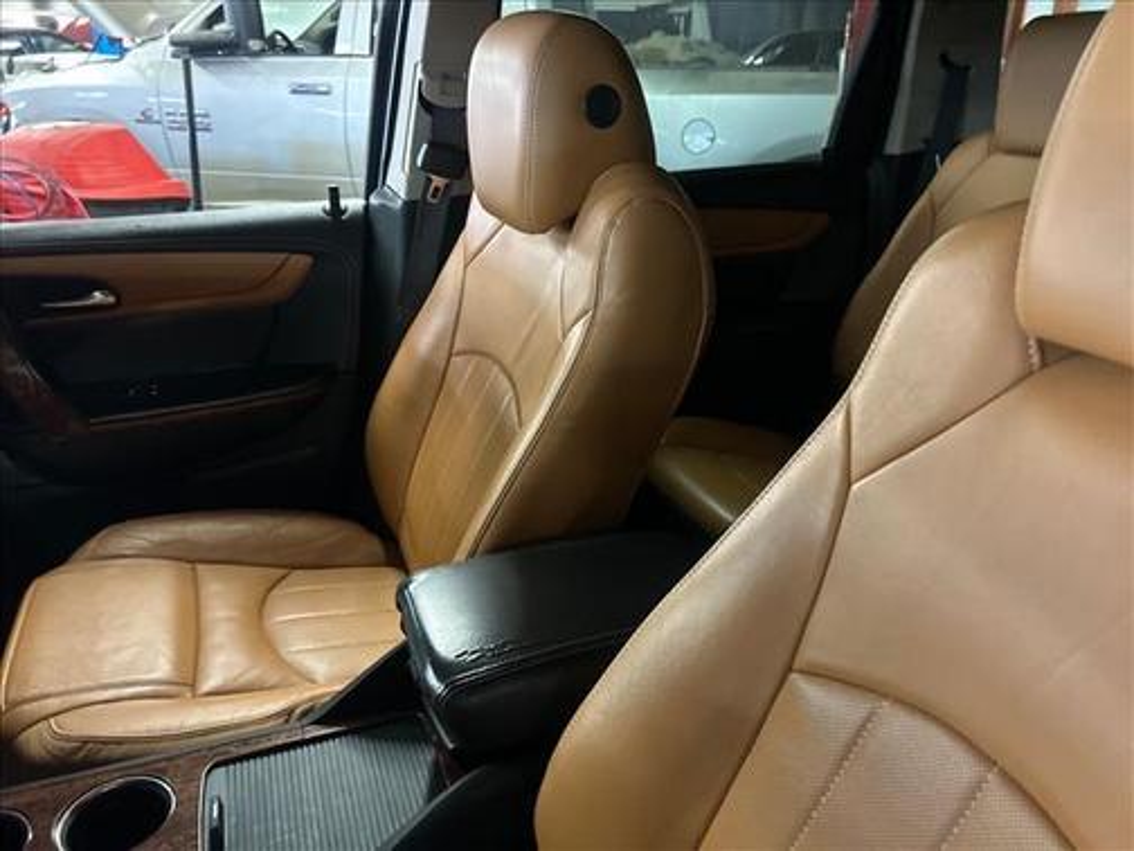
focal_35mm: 26
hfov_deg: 67.3
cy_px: 426
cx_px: 567
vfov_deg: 53.1
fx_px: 852
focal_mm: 5.7
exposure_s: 1/30
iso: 500
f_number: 1.5
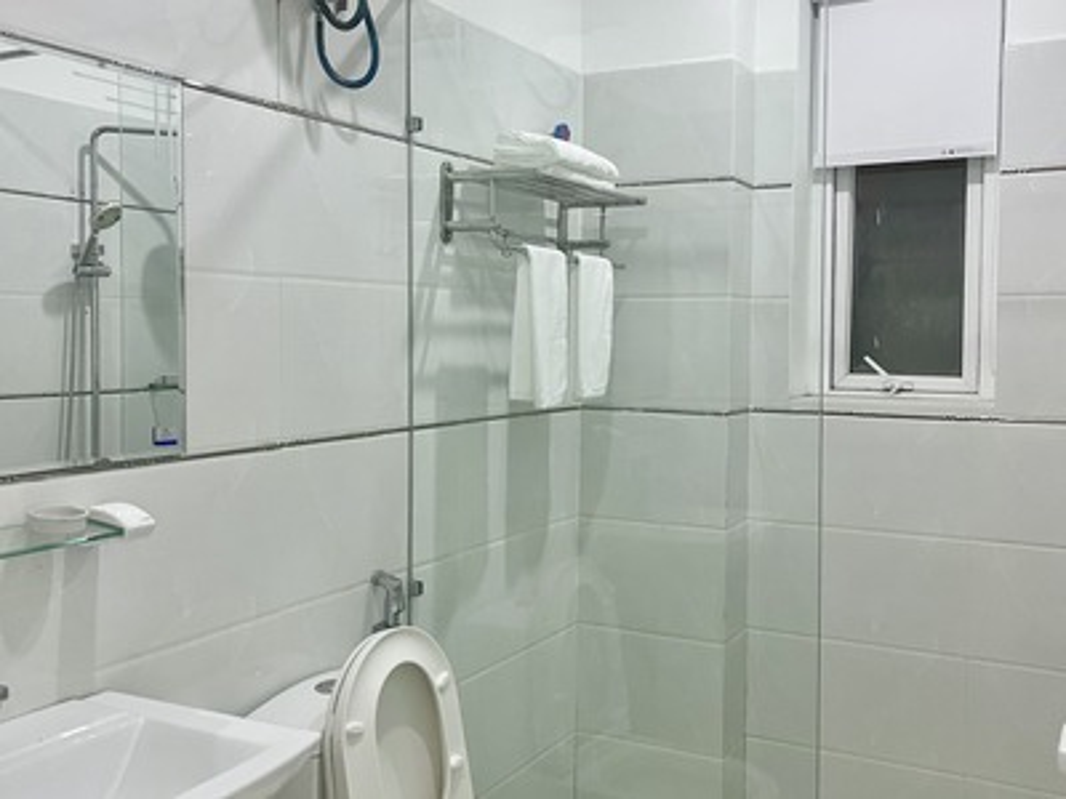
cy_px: 400
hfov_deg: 67.3
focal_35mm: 26
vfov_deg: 53.1
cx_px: 533
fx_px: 801
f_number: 1.6
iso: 250
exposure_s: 1/60
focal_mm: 5.1
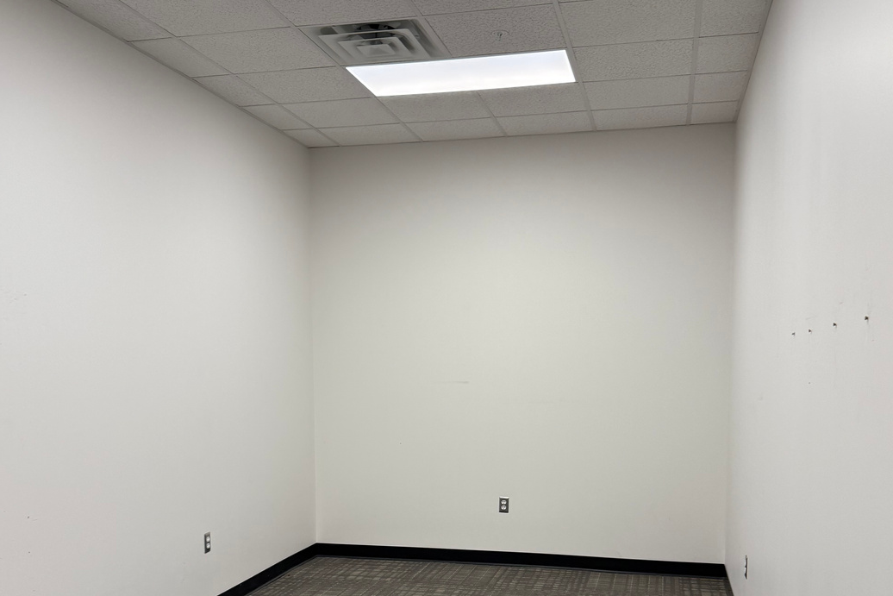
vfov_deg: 35.3
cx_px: 451
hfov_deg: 51.9
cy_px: 430
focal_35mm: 37
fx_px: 918
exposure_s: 1/230
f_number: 1.78
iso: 200
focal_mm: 6.76
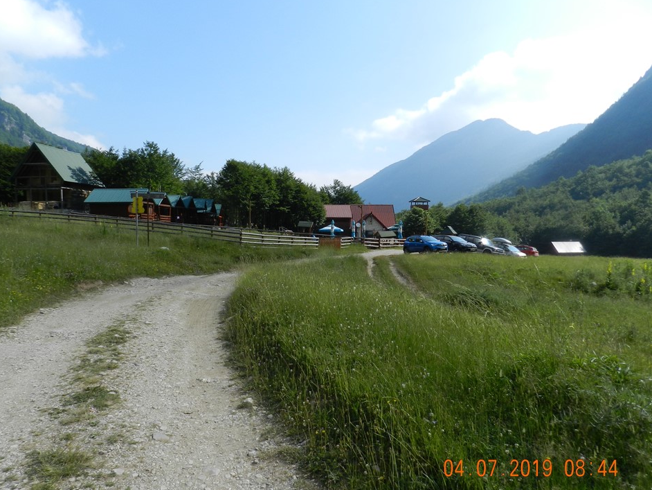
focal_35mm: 25
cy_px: 257
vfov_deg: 54.9
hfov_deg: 69.3
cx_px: 307
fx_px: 471
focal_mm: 4
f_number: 4
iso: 160
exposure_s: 1/800
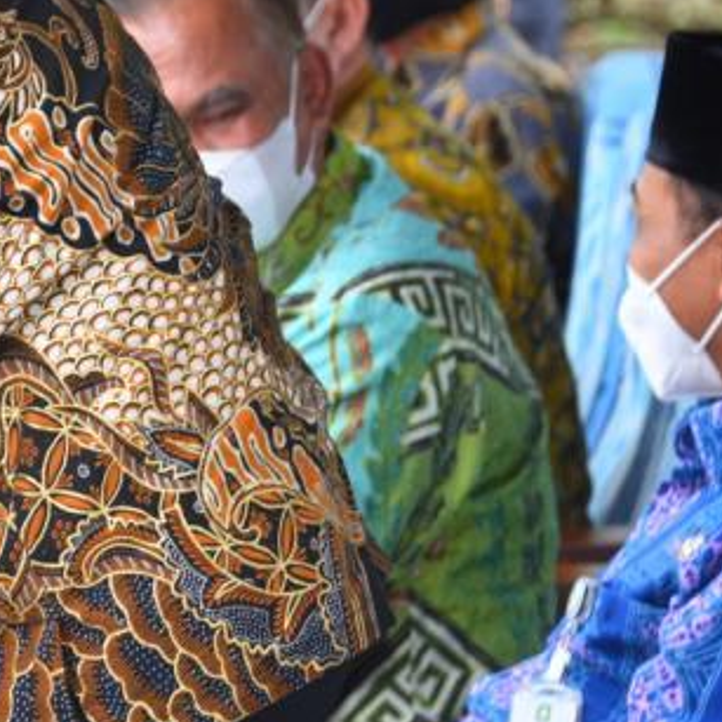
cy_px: 141
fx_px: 7032
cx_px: -353
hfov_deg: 5.8
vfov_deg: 5.9
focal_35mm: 298
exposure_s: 1/200
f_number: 5.3
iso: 500
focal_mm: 105
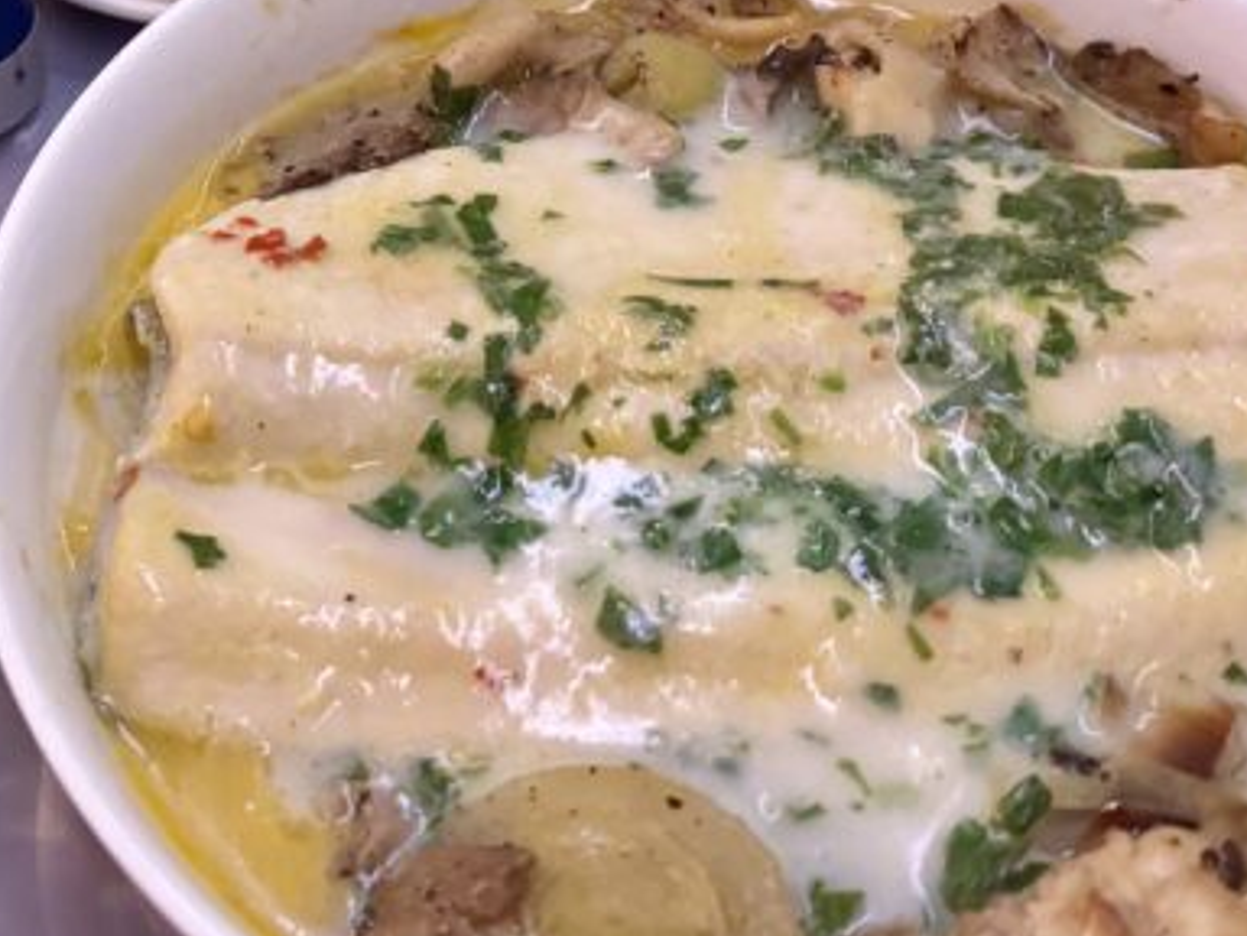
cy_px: 29
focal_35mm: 64
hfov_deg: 29.7
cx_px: 296
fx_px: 2306
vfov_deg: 22.2
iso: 1000
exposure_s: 1/40
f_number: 1.78
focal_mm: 6.86
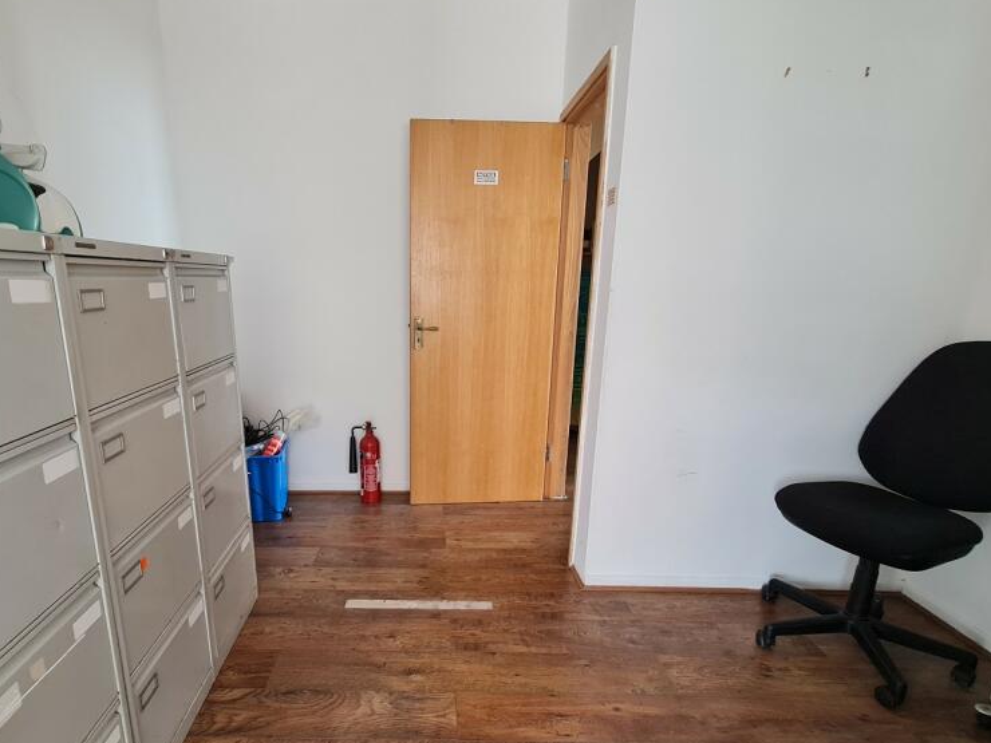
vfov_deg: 71.1
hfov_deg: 87.1
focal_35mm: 18
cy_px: 431
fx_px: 515
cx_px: 419
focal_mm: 2.2
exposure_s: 1/33
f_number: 2.2
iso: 320
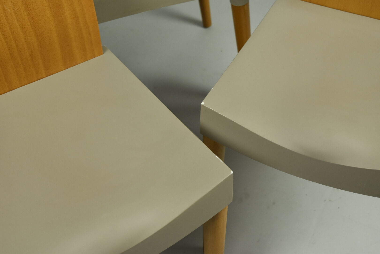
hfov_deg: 33.4
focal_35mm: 60
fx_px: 633
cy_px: 127
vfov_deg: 22.6
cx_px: 190
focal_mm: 40
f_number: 4.8
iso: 1250
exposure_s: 1/160
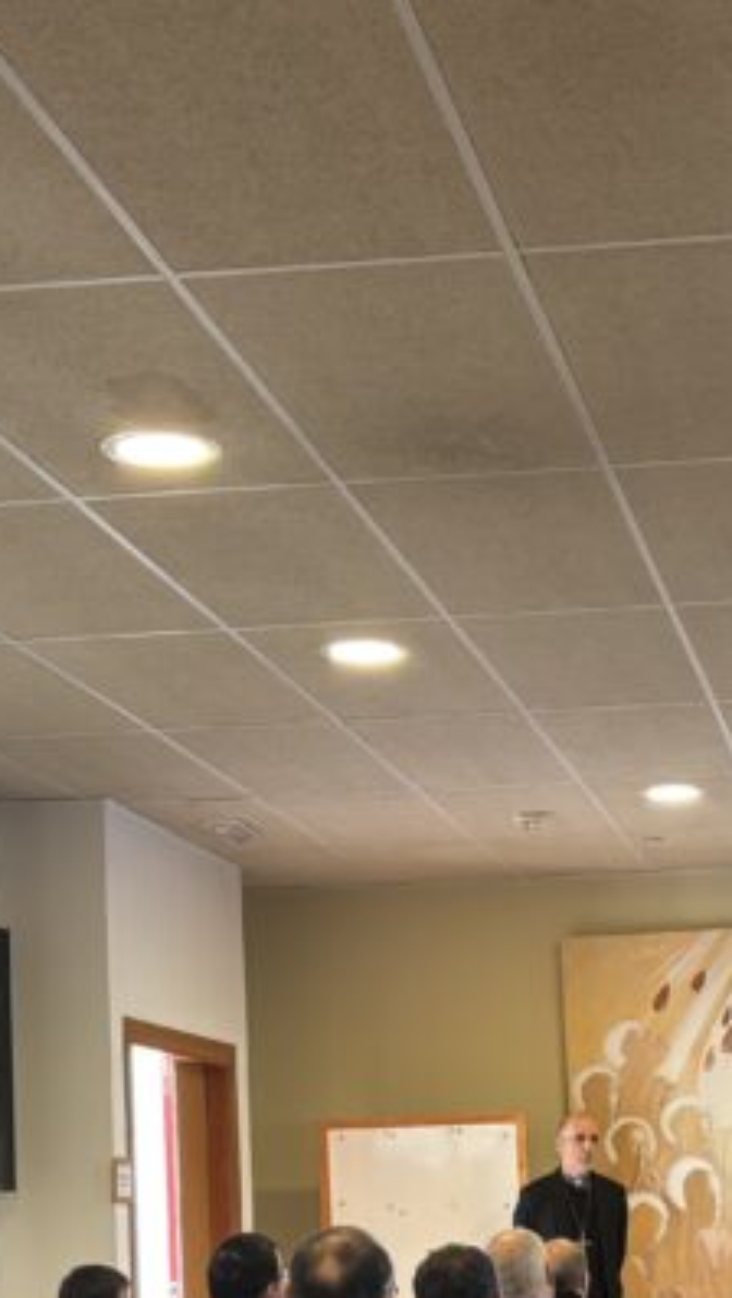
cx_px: 765
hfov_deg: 16.2
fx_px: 2513
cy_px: 1177
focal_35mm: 73
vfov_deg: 27.8
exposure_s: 1/50
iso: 200
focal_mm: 5.96
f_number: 1.6
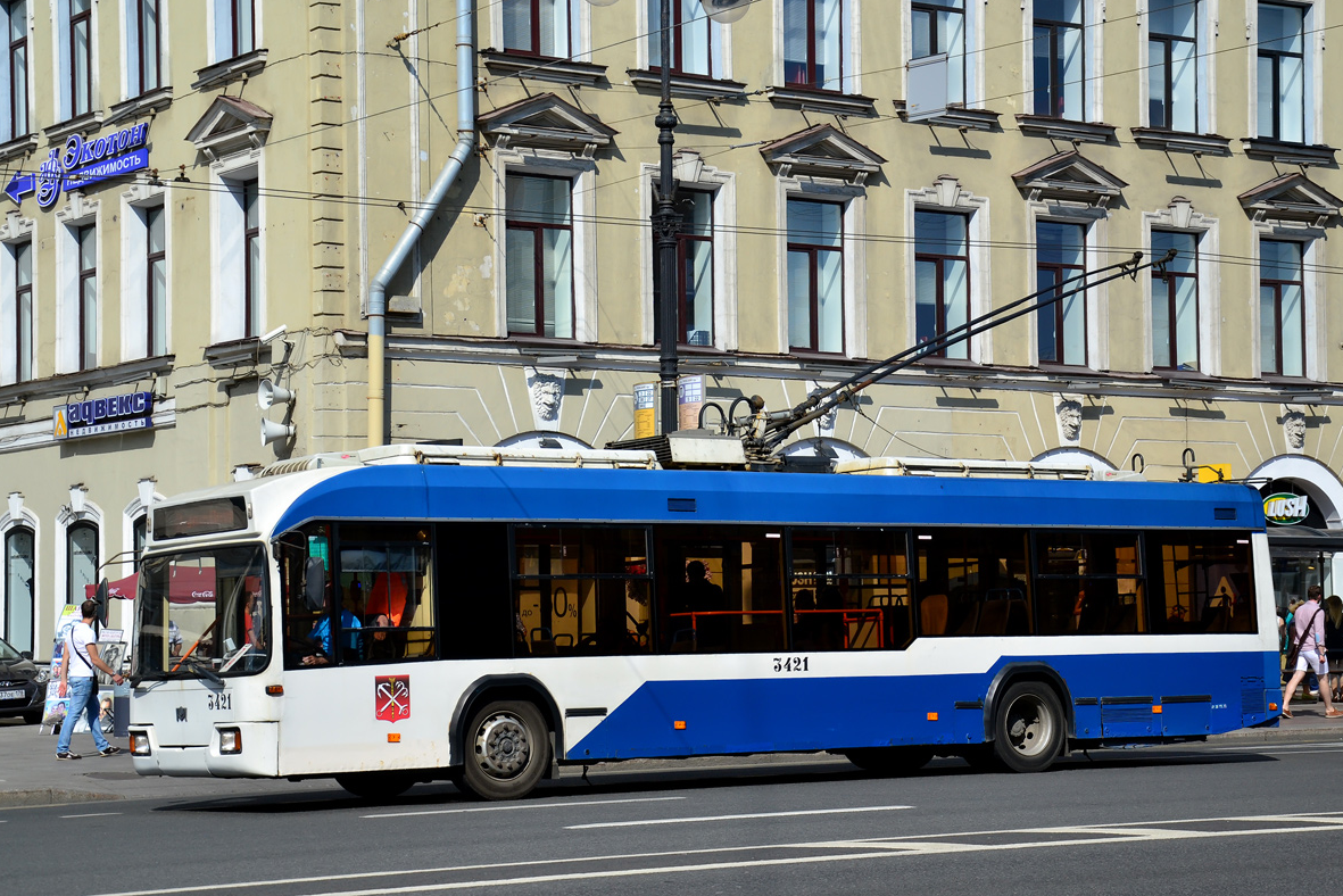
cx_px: 668
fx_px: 2388
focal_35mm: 64
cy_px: 449
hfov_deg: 31.4
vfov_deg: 21.3
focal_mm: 42
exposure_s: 1/1000
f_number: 6.3
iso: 200
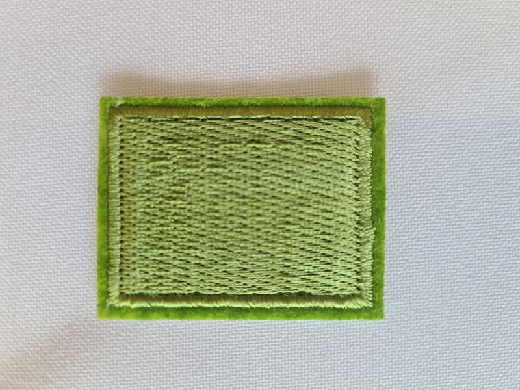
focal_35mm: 26
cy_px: 195
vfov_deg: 53.1
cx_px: 260
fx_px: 391
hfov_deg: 67.3
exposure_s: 1/140
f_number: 1.8
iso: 50
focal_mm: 5.4
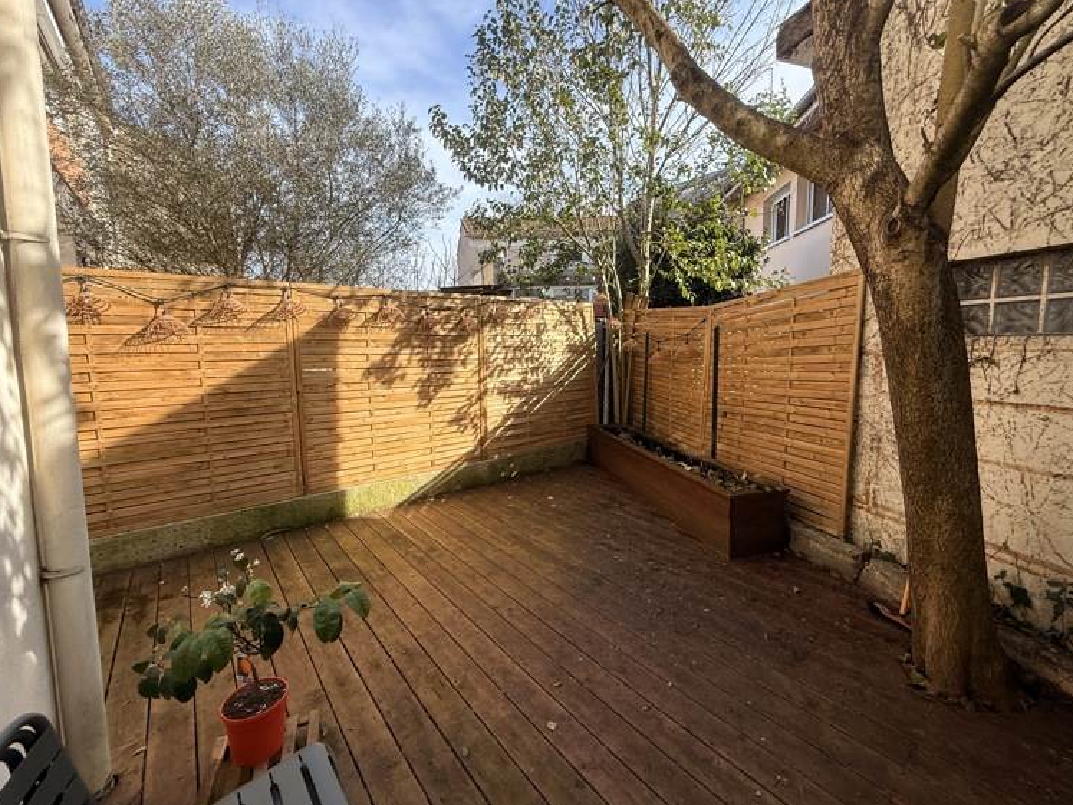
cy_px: 395
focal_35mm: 15
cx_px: 554
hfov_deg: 98.1
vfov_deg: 81.7
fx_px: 465
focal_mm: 2.22
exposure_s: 1/631
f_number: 2.2
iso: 64
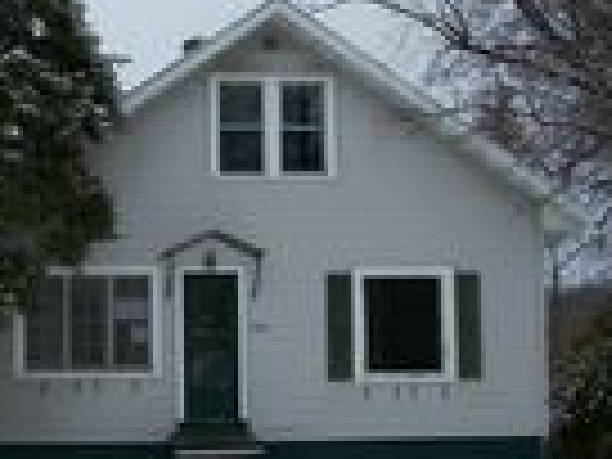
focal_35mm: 89
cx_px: 135
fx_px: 1573
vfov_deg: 16.6
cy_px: 216
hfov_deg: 21.8
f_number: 3.1
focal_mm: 6.3
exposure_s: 1/640
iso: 80
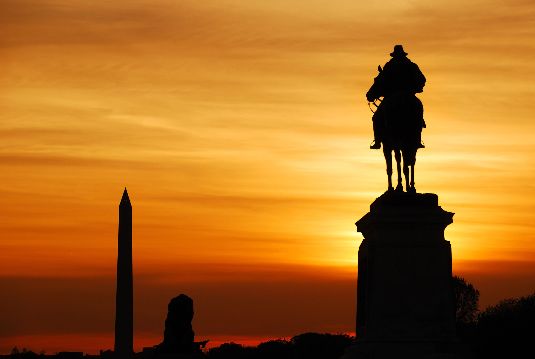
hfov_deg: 13.3
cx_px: 295
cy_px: 197
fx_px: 2292
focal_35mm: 154
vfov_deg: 8.9
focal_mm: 90
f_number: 7.1
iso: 100
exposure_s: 1/640
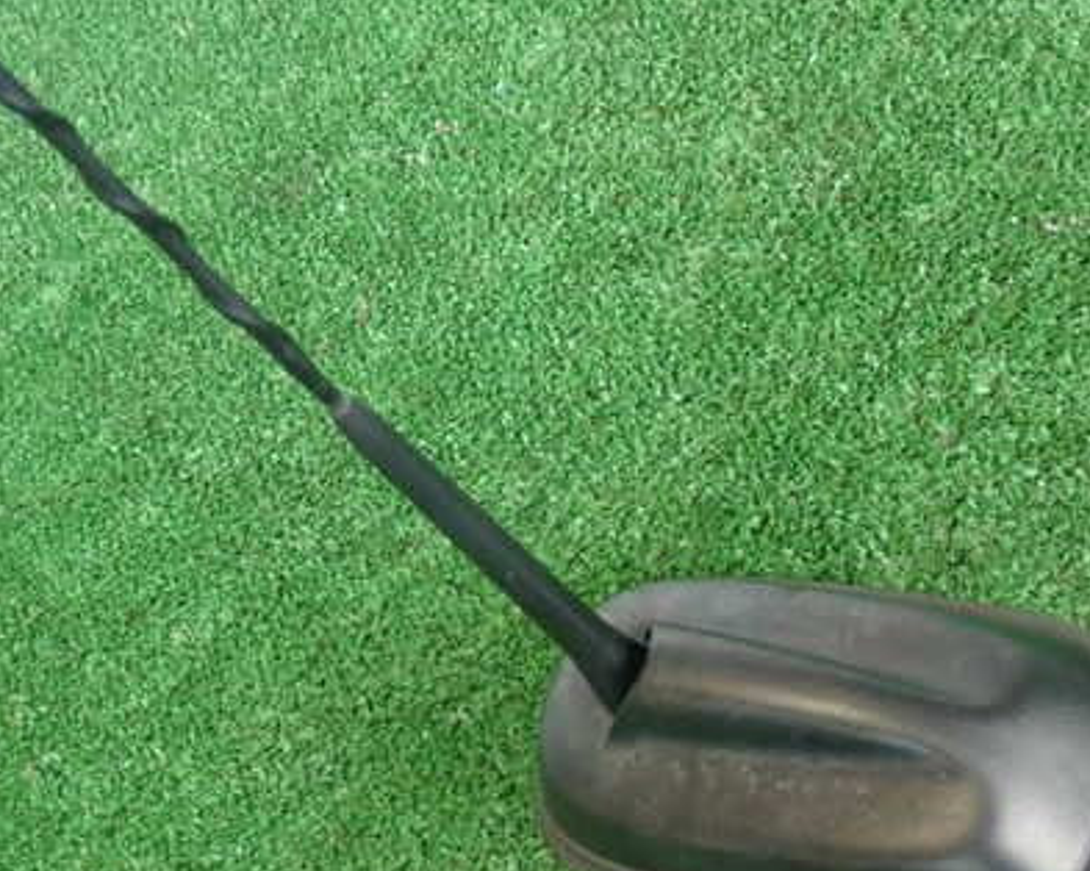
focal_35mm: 79
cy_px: 374
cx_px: 424
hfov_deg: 24.1
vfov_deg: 19.4
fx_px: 2547
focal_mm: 9.61
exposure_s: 1/80
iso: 800
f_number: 3.4
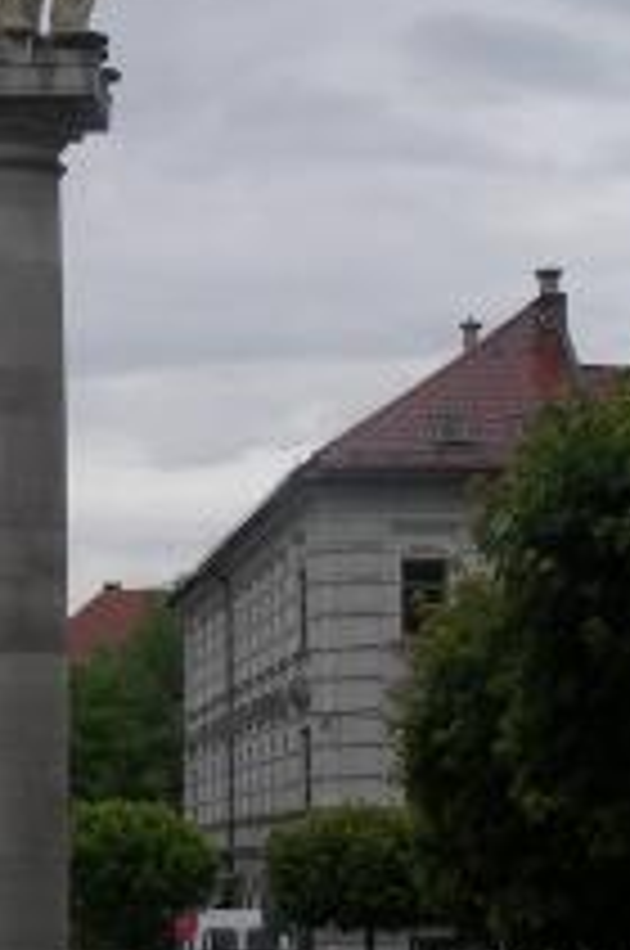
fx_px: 3608
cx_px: 18
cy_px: 398
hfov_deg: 9.9
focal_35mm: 137
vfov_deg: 15.0
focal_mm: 12.8
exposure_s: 1/125
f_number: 7.8
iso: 80
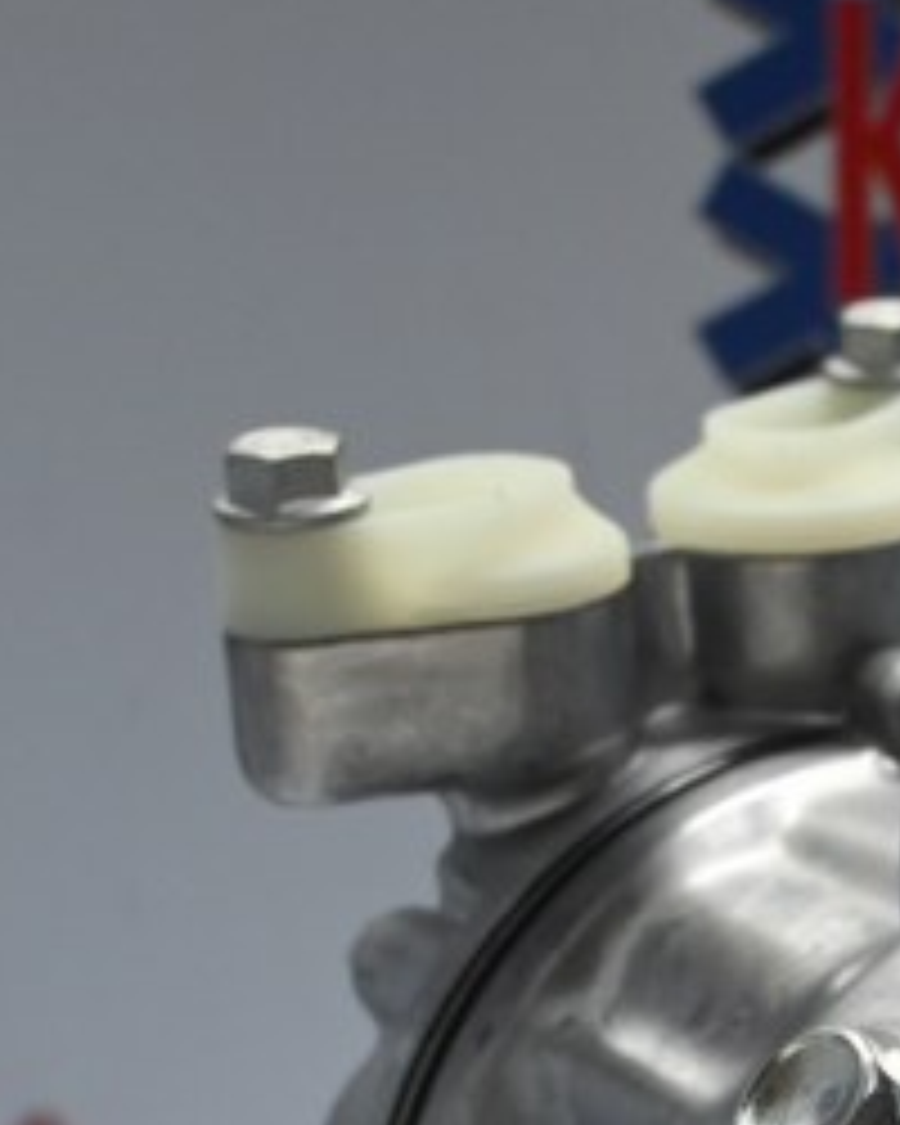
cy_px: 1177
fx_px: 3746
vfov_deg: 16.6
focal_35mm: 112
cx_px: 1202
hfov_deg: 13.2
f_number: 4.2
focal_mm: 25
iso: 900
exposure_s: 1/125
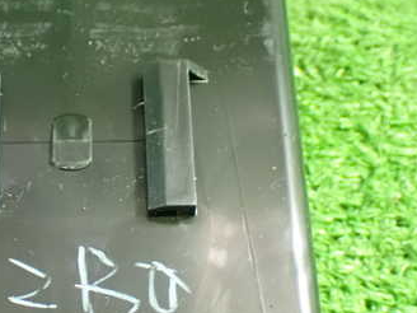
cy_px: 219
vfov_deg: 17.1
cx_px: 90
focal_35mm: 86
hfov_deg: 22.5
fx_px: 1036
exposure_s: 1/15
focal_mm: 8.4
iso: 1600
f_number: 3.1
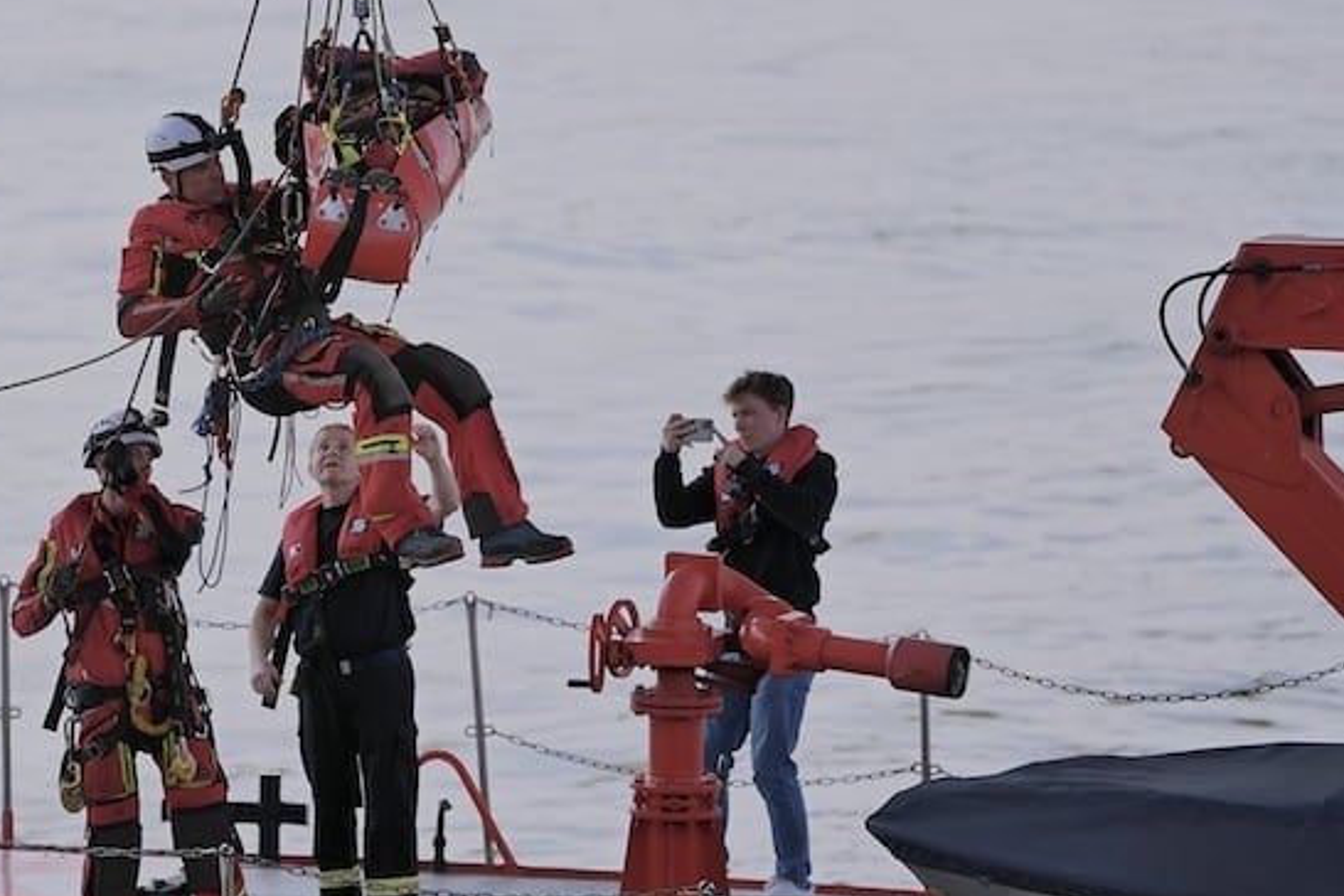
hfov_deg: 6.5
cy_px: 329
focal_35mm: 319
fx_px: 11908
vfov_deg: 4.3
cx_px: 241
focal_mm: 170
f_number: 2.8
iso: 100
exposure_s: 1/640
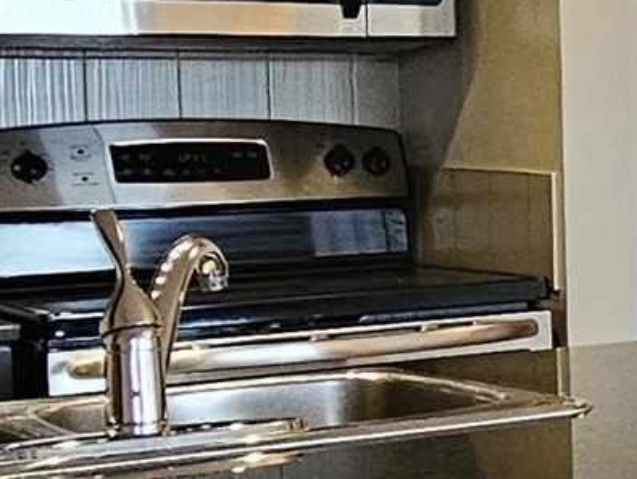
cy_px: 211
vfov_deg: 14.7
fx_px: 1860
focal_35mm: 101
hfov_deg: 15.2
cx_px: 1314
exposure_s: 1/60
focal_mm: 2.2
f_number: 2.2
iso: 400
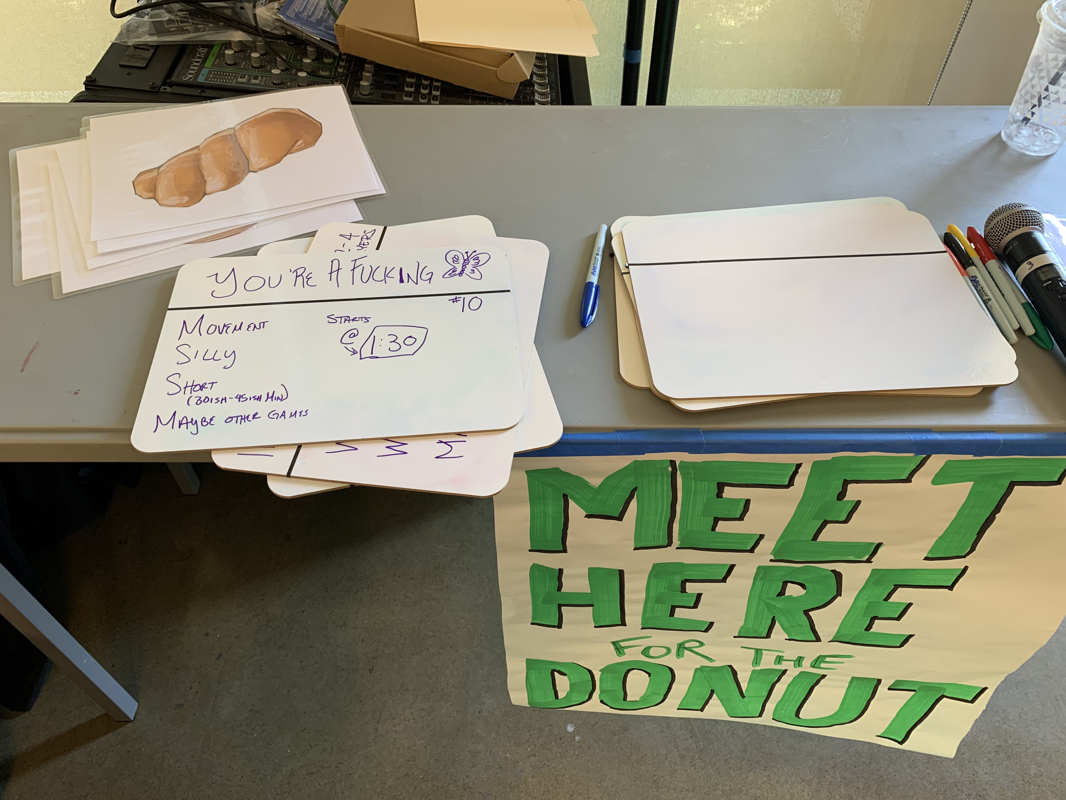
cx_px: 533
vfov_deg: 53.1
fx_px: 801
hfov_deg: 67.3
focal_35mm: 26
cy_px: 400
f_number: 1.8
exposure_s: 1/61
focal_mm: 4.25
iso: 80
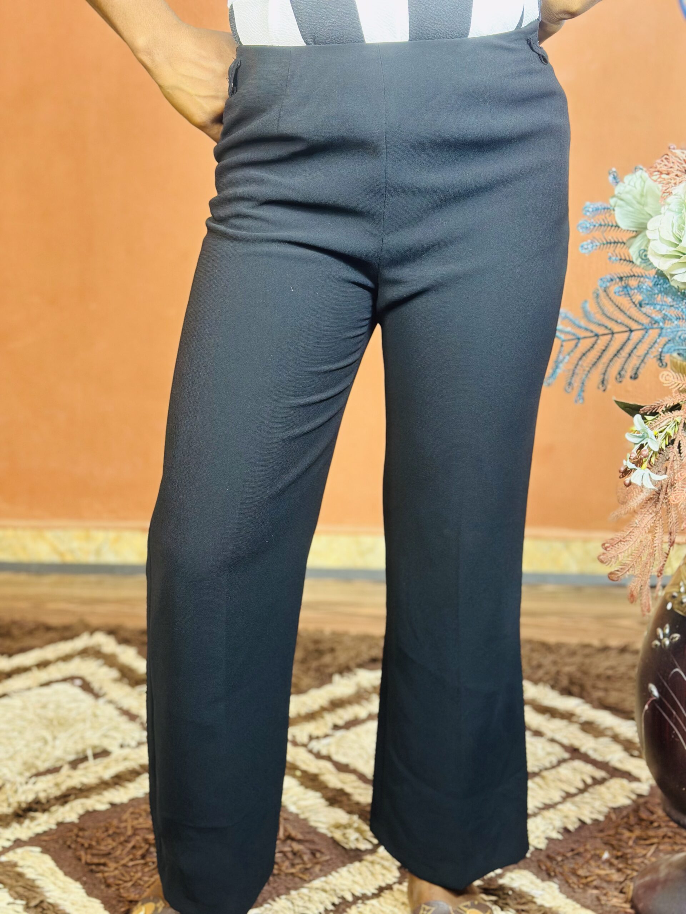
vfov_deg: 39.7
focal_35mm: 48
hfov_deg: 30.3
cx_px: 343
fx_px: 1268
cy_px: 457
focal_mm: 6.86
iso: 250
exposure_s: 1/33
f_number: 1.78
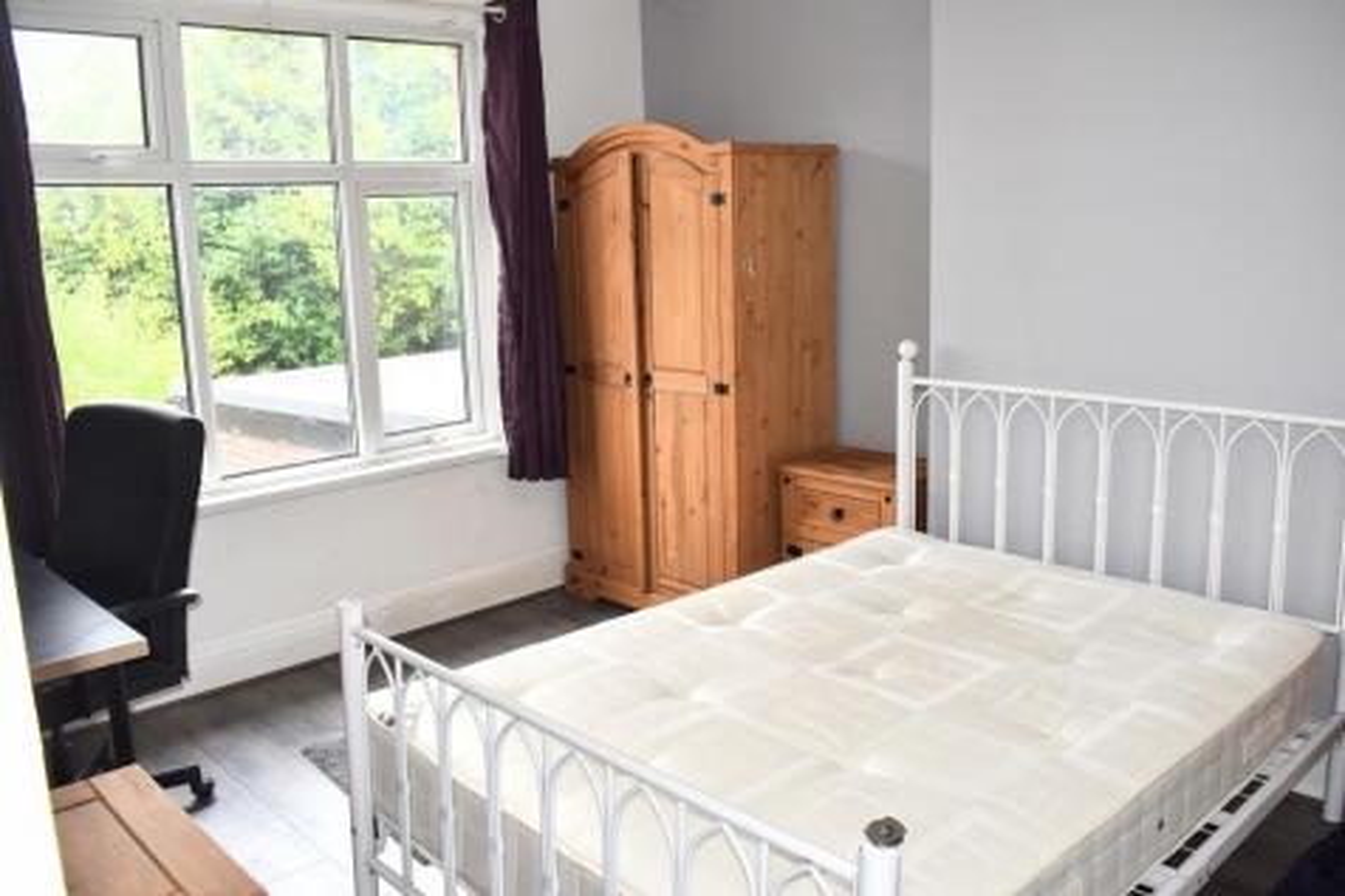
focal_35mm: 30
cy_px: 448
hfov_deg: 61.9
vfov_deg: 43.6
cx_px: 672
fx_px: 1120
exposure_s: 1/125
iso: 500
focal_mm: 20
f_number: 5.6
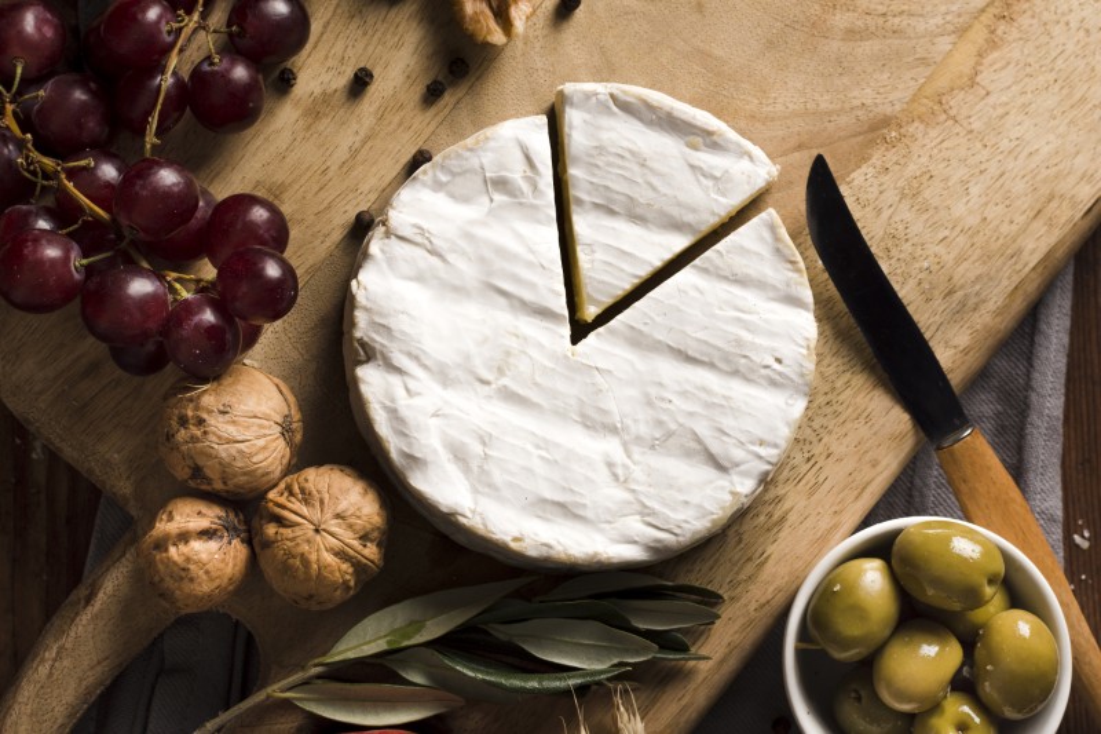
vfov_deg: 18.2
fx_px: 2293
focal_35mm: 75
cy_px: 367
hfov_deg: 27.0
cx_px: 550
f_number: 8
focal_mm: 50
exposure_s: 1/200
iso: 100
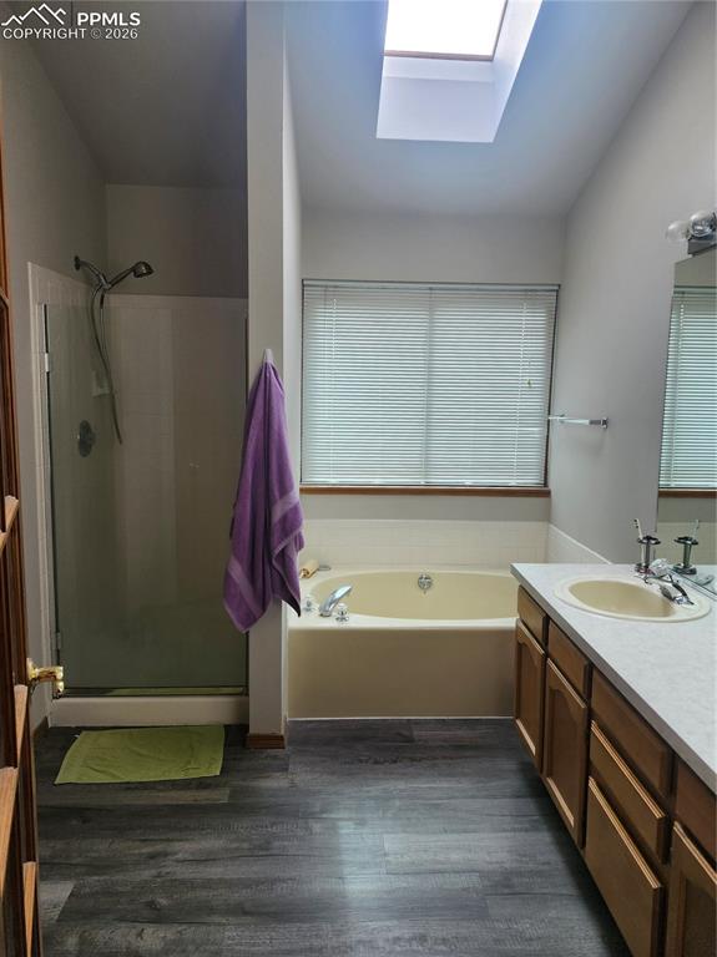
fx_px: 636
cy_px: 478
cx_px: 358
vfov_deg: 74.0
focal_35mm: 23
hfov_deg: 58.8
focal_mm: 5.54
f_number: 1.8
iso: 100
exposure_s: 1/180
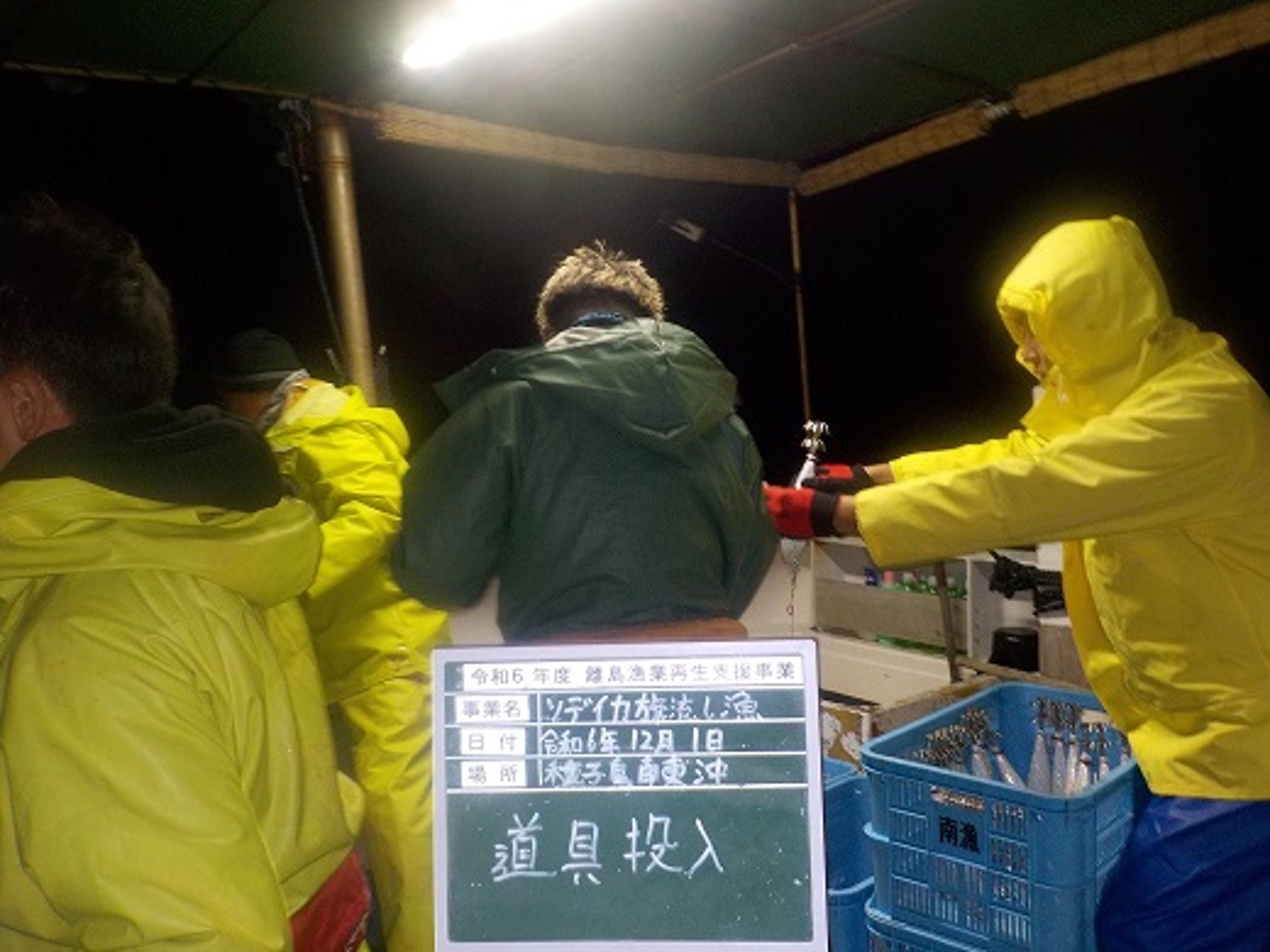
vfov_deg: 46.8
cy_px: 476
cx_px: 635
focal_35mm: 30
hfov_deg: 60.0
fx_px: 1101
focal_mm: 4.1
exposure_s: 1/30
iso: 200
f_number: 3.3
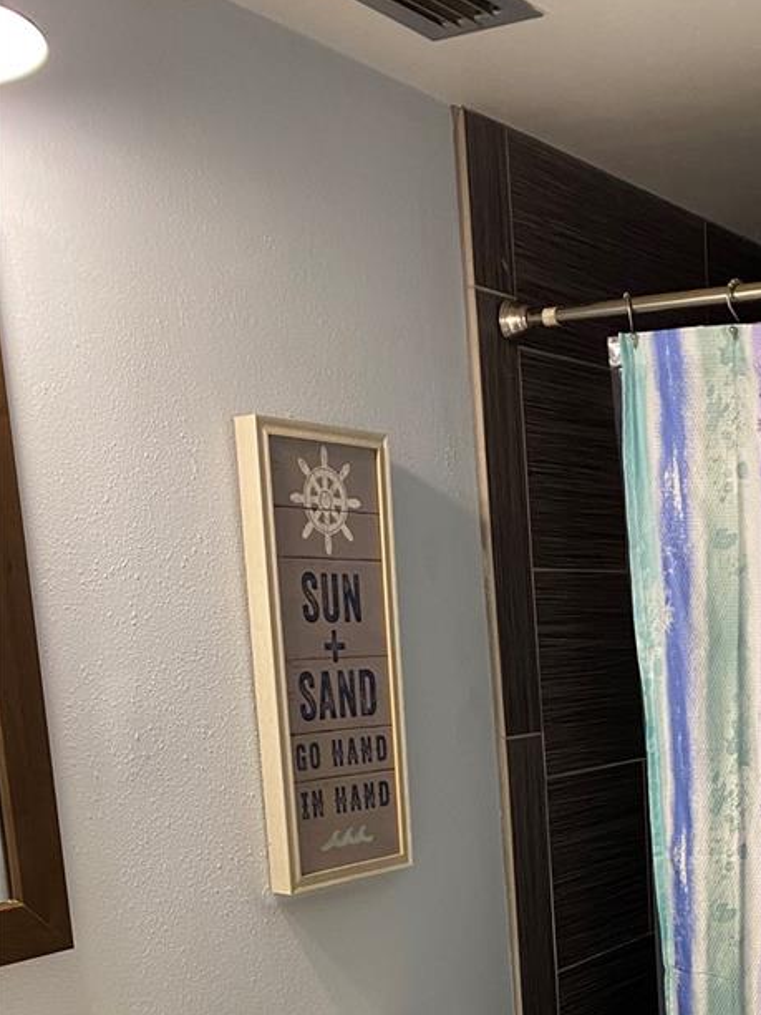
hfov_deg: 27.1
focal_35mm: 51
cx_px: 743
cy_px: 979
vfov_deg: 34.6
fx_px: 1495
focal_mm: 4.25
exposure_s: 1/60
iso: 125
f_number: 1.8
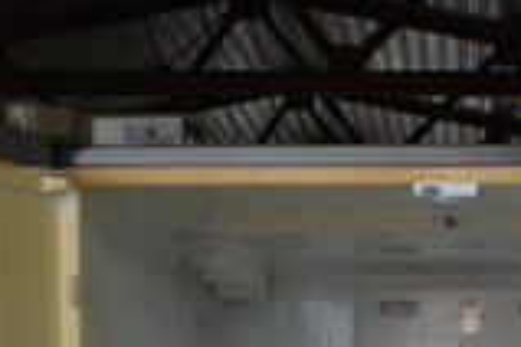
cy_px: 602
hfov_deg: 19.3
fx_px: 1505
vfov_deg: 12.2
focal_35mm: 104
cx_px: 462
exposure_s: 1/60
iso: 100
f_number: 8
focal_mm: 18
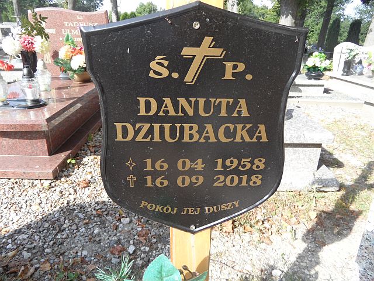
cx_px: 187
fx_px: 259
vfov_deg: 56.8
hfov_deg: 71.6
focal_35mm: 24
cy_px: 140
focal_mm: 3.9
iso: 80
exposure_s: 1/250
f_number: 3.2
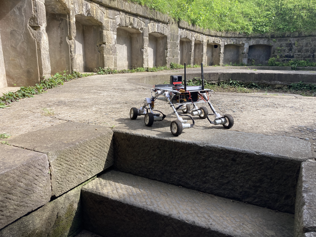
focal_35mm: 28
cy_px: 118
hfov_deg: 63.4
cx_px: 158
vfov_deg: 49.7
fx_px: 256
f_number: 1.8
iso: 20
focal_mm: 3.99
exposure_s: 1/738
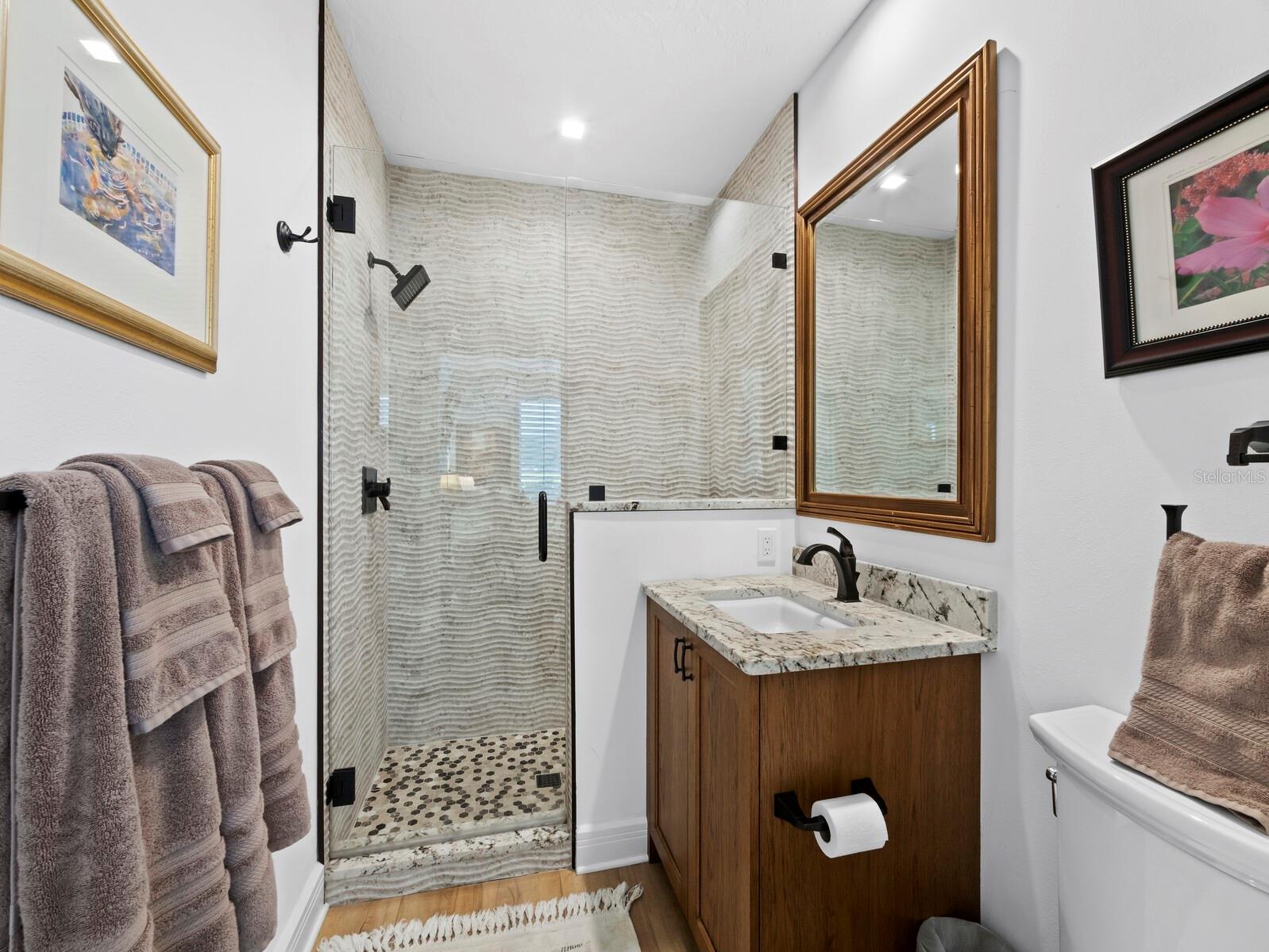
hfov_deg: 102.0
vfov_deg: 85.7
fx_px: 513
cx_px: 634
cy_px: 476
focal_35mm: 14
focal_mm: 7
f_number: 10
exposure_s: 1/1.25
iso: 400
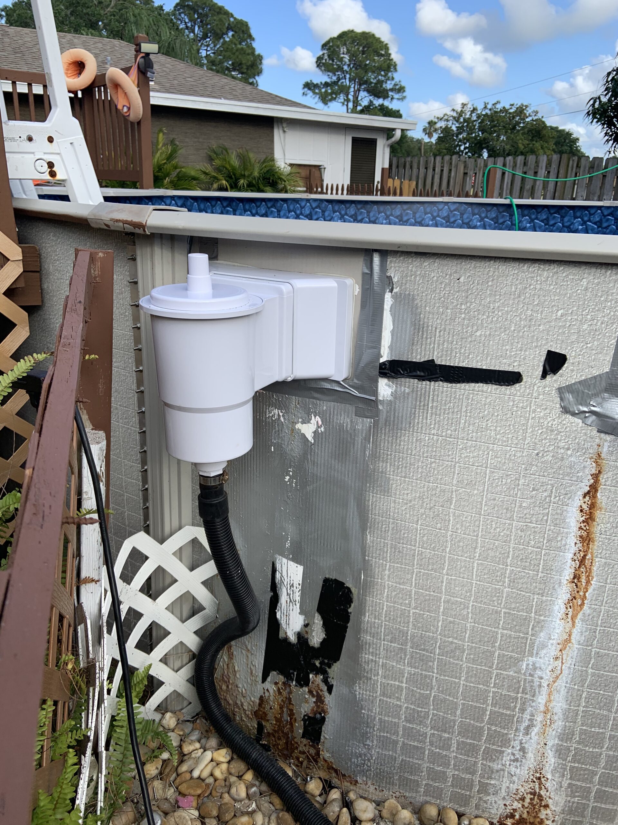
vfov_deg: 67.3
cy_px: 412
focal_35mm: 26
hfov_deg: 53.1
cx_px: 309
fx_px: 619
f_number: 1.8
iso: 25
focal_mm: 4.25
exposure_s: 1/765
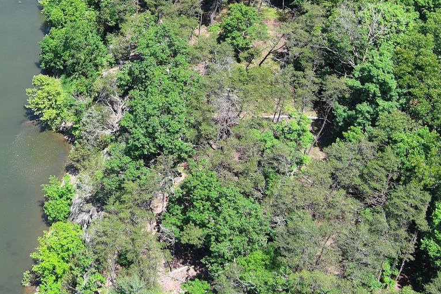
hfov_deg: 24.3
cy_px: -14
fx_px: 955
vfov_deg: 17.0
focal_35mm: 78
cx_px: -39
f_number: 2.8
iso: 100
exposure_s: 1/433
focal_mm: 10.57
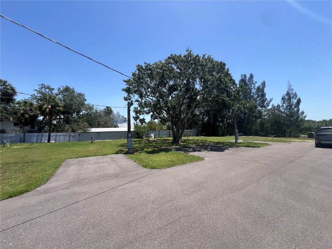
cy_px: 124
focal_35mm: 13
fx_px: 125
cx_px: 166
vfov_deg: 89.9
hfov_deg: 106.2
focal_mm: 1.57
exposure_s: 1/1074
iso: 32
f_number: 1.8
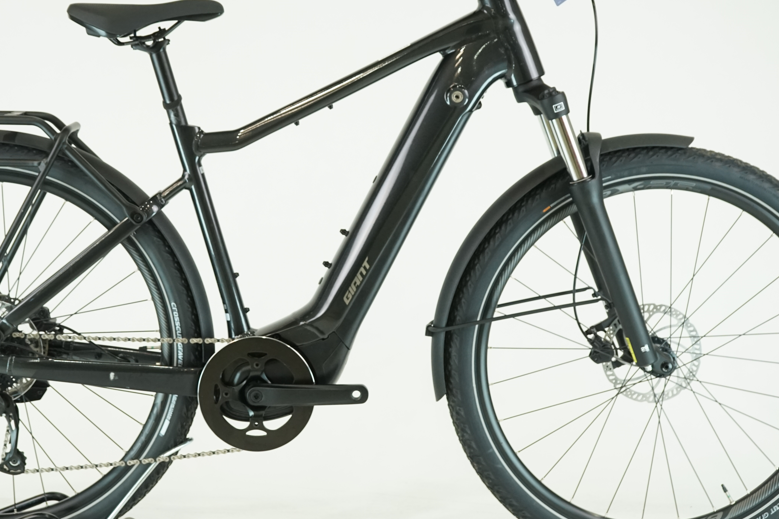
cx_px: 321
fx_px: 1644
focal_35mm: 76
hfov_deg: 26.6
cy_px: 226
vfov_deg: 17.9
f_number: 5.6
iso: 1600
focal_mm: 52
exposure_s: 1/200
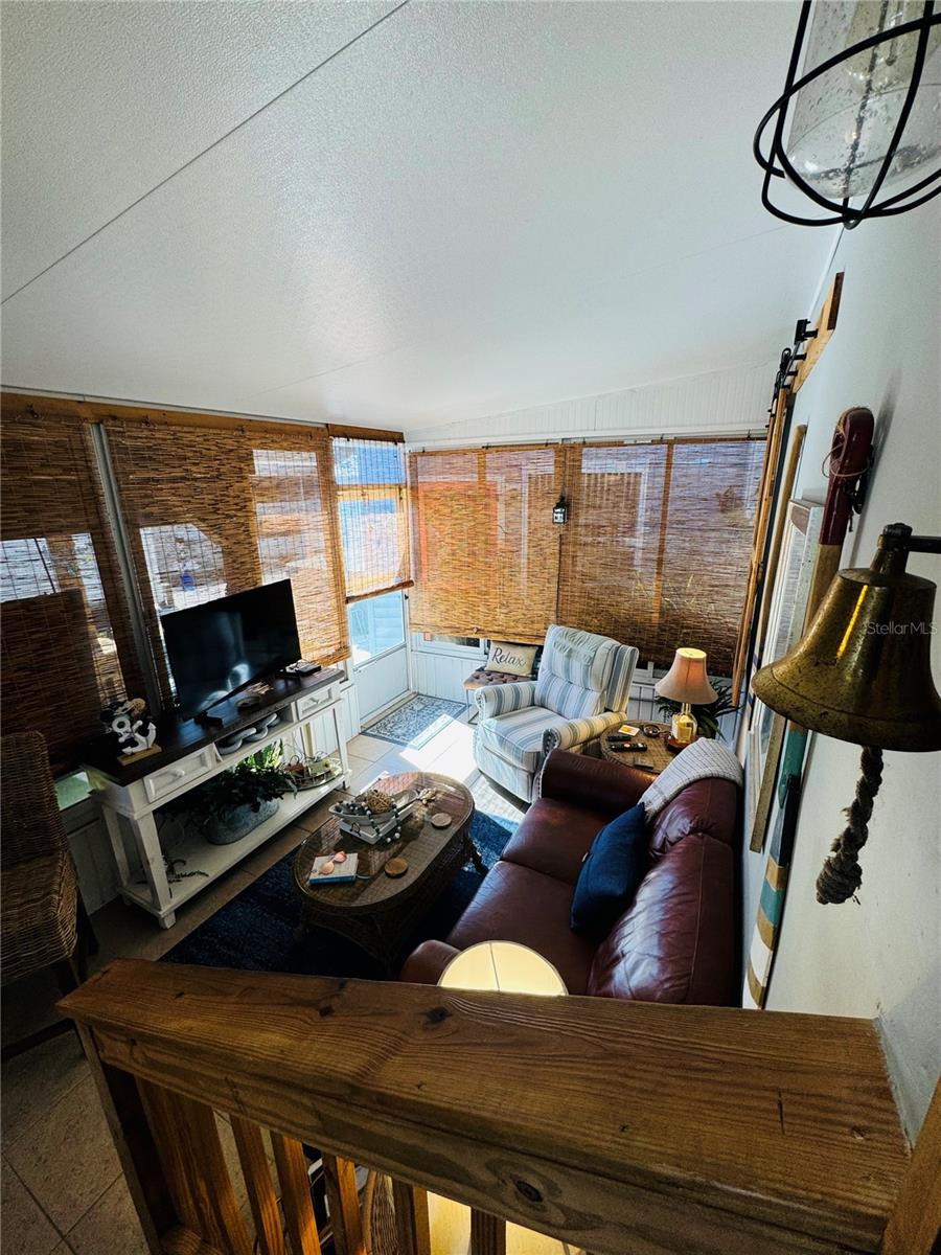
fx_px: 507
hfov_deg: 85.7
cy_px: 628
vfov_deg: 102.1
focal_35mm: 14
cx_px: 470
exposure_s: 1/120
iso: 80
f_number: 2.2
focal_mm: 2.22
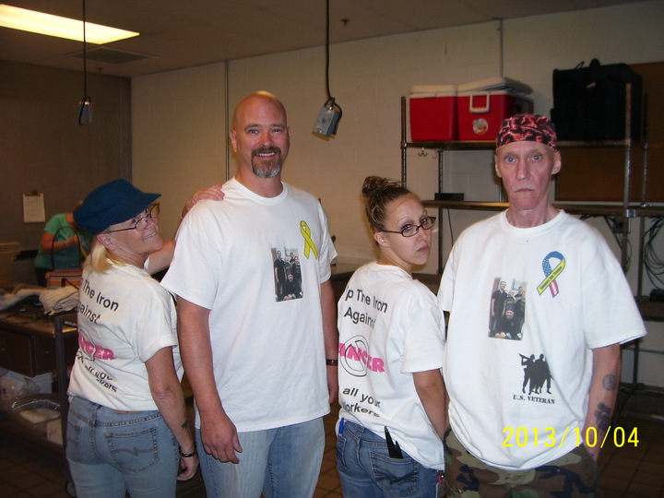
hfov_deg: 54.0
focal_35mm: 34
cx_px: 332
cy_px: 249
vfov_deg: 41.8
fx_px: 652
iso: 80
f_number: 2.7
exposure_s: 1/60
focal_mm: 5.6
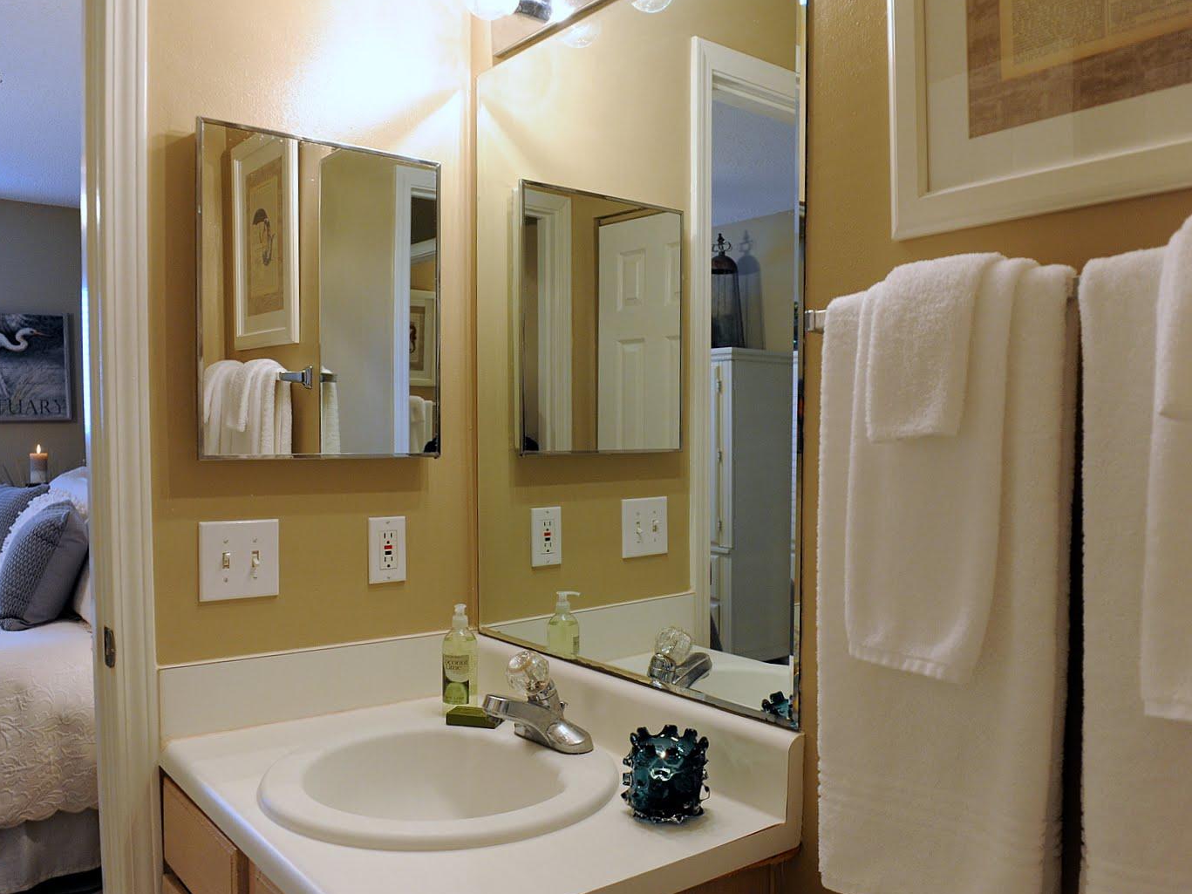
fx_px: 930
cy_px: 457
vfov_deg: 51.3
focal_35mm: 27
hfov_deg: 65.3
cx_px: 620
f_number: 5
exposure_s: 1/100
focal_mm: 24
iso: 1600
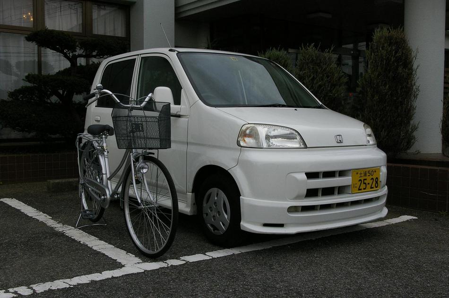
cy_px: 149
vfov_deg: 34.1
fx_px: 486
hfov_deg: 49.6
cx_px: 224
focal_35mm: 39
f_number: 22
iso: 800
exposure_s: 1/45
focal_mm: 26
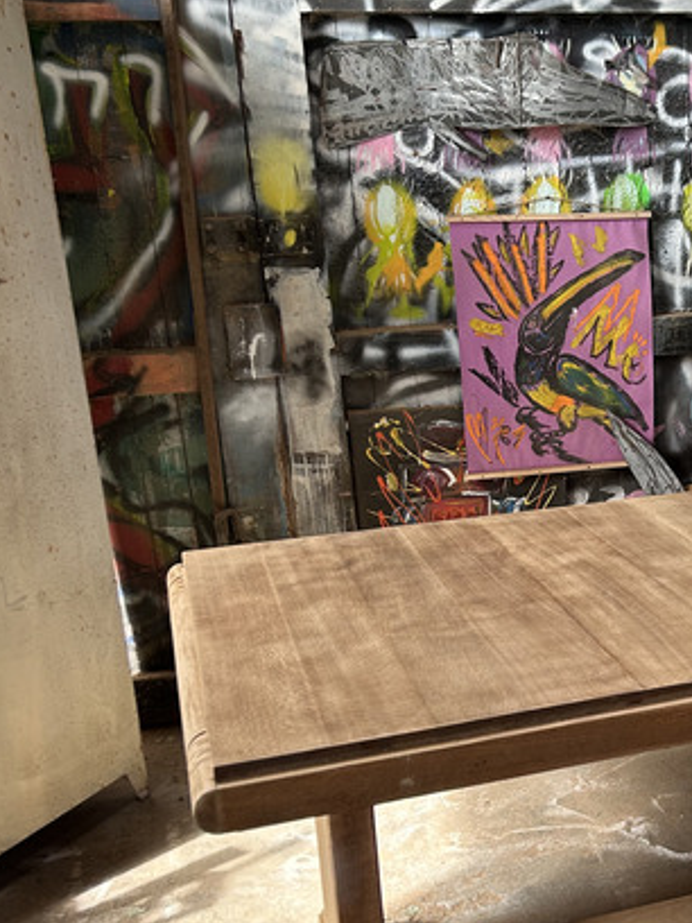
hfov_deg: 27.2
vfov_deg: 37.3
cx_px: 667
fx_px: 1359
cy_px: 561
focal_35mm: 51
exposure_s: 1/121
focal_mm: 5.7
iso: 64
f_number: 1.5
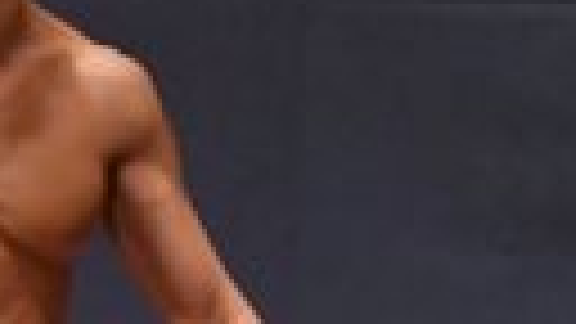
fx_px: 24620
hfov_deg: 1.3
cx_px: -1118
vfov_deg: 0.8
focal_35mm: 1612
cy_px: 626
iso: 6400
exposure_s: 1/400
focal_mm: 170
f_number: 5.6
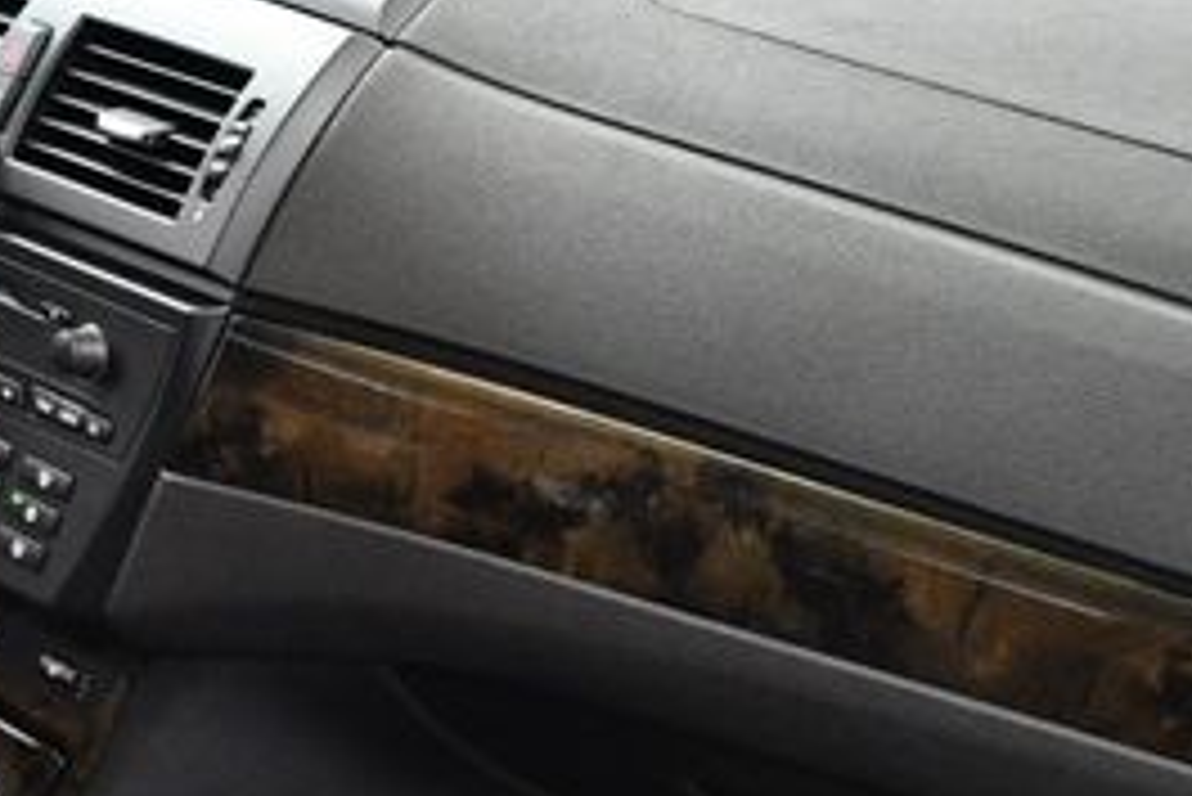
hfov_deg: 23.1
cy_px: 369
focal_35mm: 87
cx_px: 292
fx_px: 2882
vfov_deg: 15.7
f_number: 3.5
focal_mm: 18
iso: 3200
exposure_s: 1/100
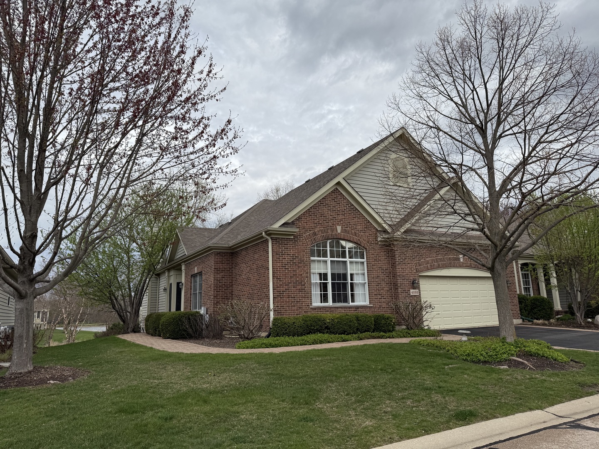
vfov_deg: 56.8
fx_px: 415
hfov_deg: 71.6
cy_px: 224
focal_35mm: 24
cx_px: 300
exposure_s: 1/7353
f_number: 1.78
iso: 80
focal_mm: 6.76
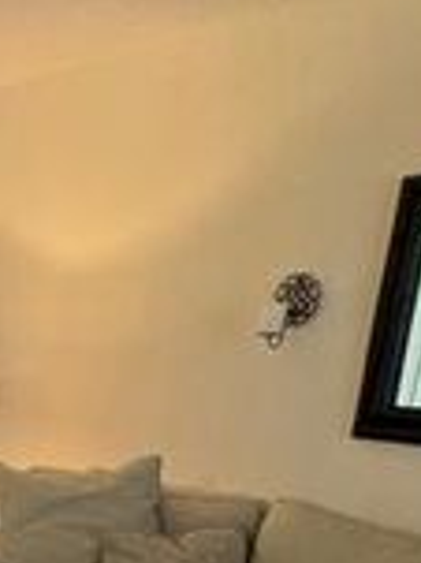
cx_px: -205
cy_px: 643
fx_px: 1007
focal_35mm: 62
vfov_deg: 28.0
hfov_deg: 20.4
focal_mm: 2.22
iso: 400
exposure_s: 1/60
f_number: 2.2
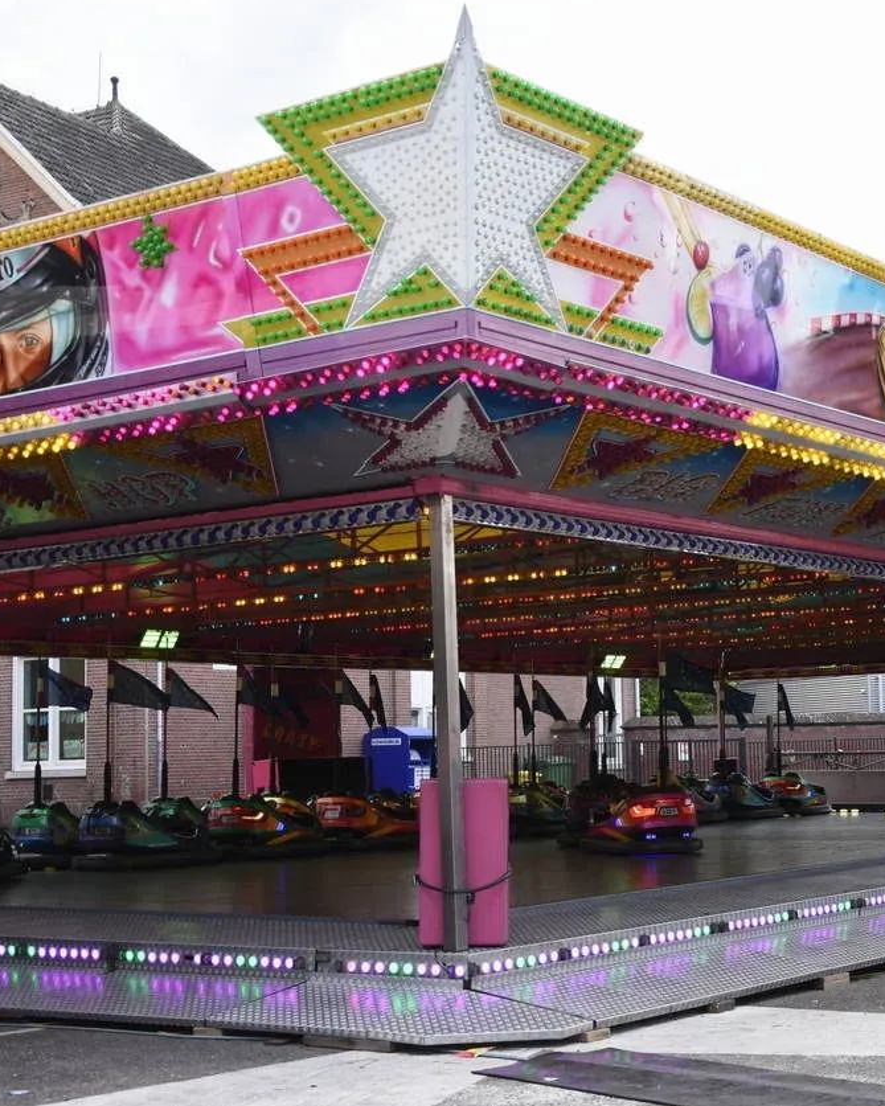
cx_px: 656
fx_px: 1833
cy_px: 547
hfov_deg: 26.8
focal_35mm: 56
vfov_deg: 33.6
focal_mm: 26
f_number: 4
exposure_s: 1/500
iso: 320
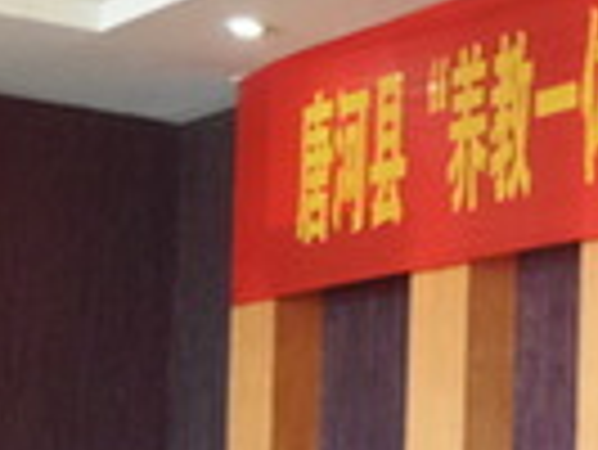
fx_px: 2109
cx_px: 706
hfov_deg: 15.6
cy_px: 484
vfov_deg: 12.0
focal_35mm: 122
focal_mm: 6.5
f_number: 3.4
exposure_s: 1/25
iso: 500
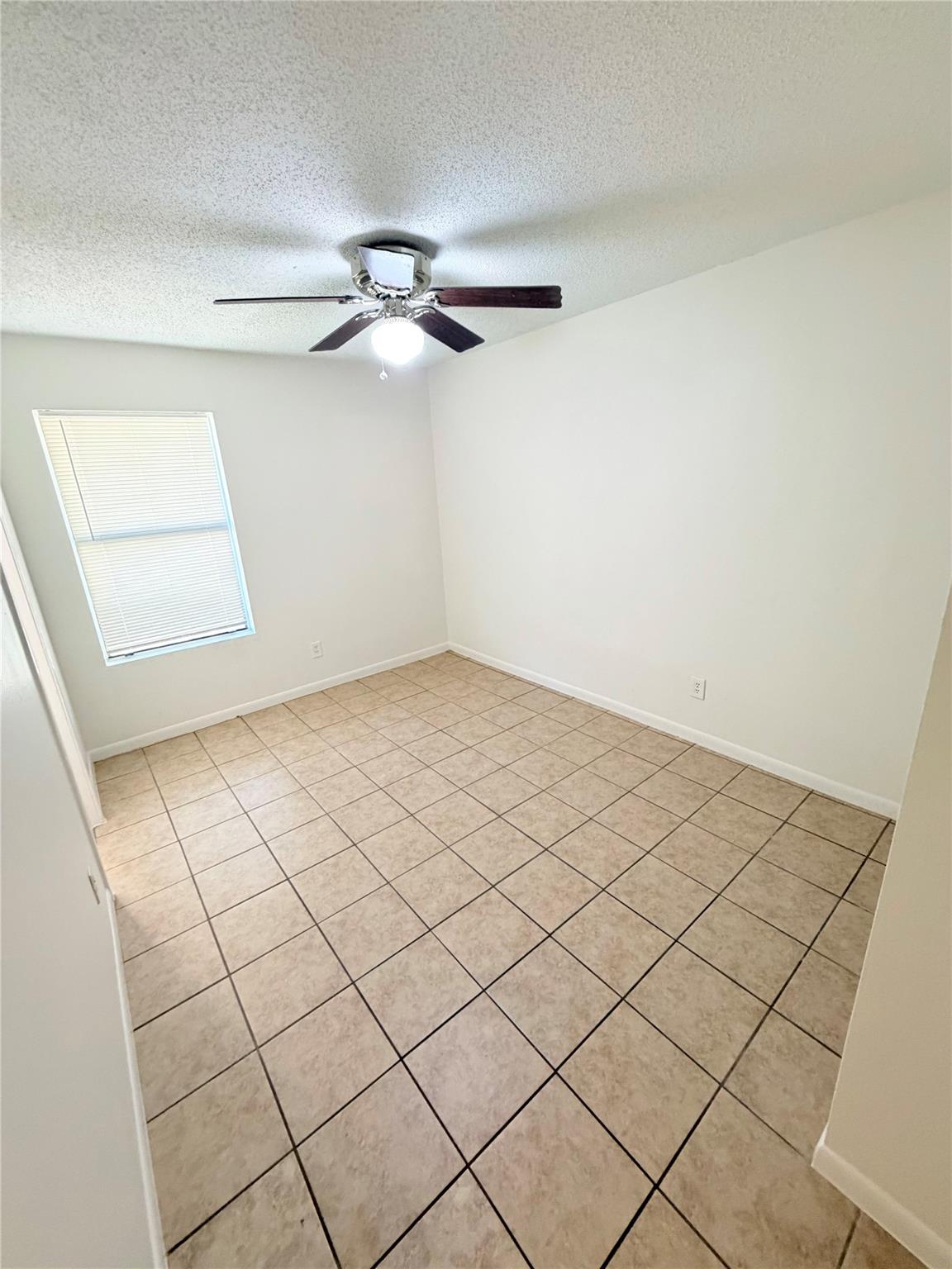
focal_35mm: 14
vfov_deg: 102.1
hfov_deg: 85.7
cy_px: 634
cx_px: 476
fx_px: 513
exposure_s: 1/60
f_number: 2.2
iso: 400
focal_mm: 2.22
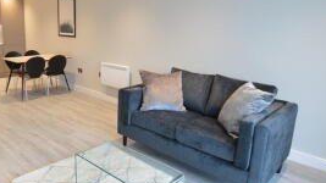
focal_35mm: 28
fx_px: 242
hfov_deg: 65.8
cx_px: 104
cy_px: 79
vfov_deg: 41.4
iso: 200
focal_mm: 10
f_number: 3.5
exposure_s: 1/15
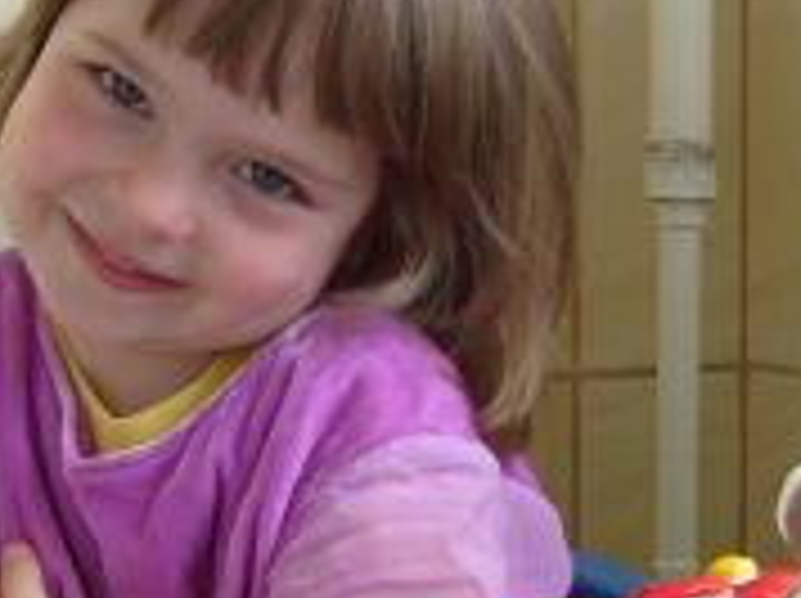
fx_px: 2727
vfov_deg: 12.5
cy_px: 292
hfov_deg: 16.7
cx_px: 410
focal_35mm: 118
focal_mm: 5.8
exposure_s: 1/90
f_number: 2.8
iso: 80
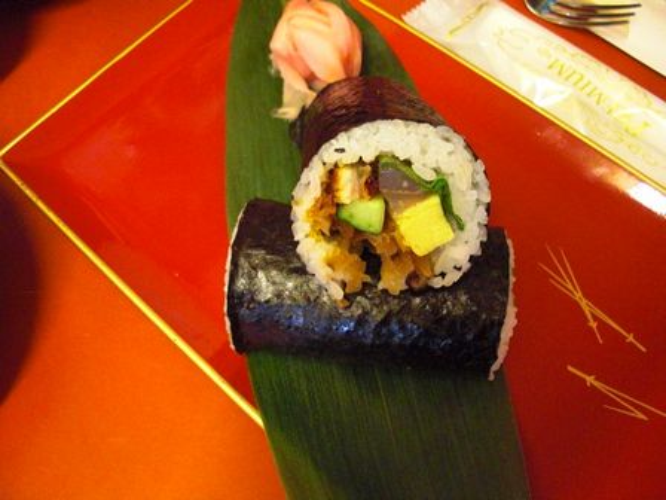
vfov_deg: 39.7
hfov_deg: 51.4
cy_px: 250
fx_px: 693
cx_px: 333
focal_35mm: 36
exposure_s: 1/50
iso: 800
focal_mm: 6.3
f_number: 2.8
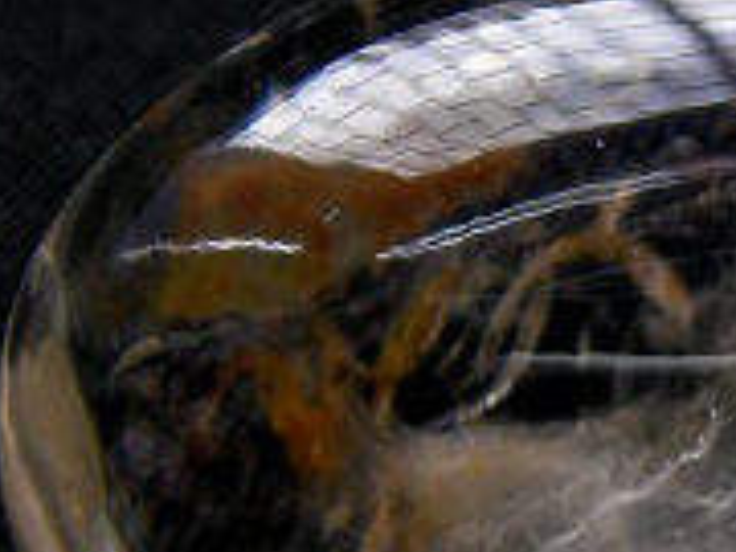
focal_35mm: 131
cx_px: 834
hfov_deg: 14.7
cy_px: 438
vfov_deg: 11.3
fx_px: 2785
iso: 62
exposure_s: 1/62.5
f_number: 3.5
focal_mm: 8.1
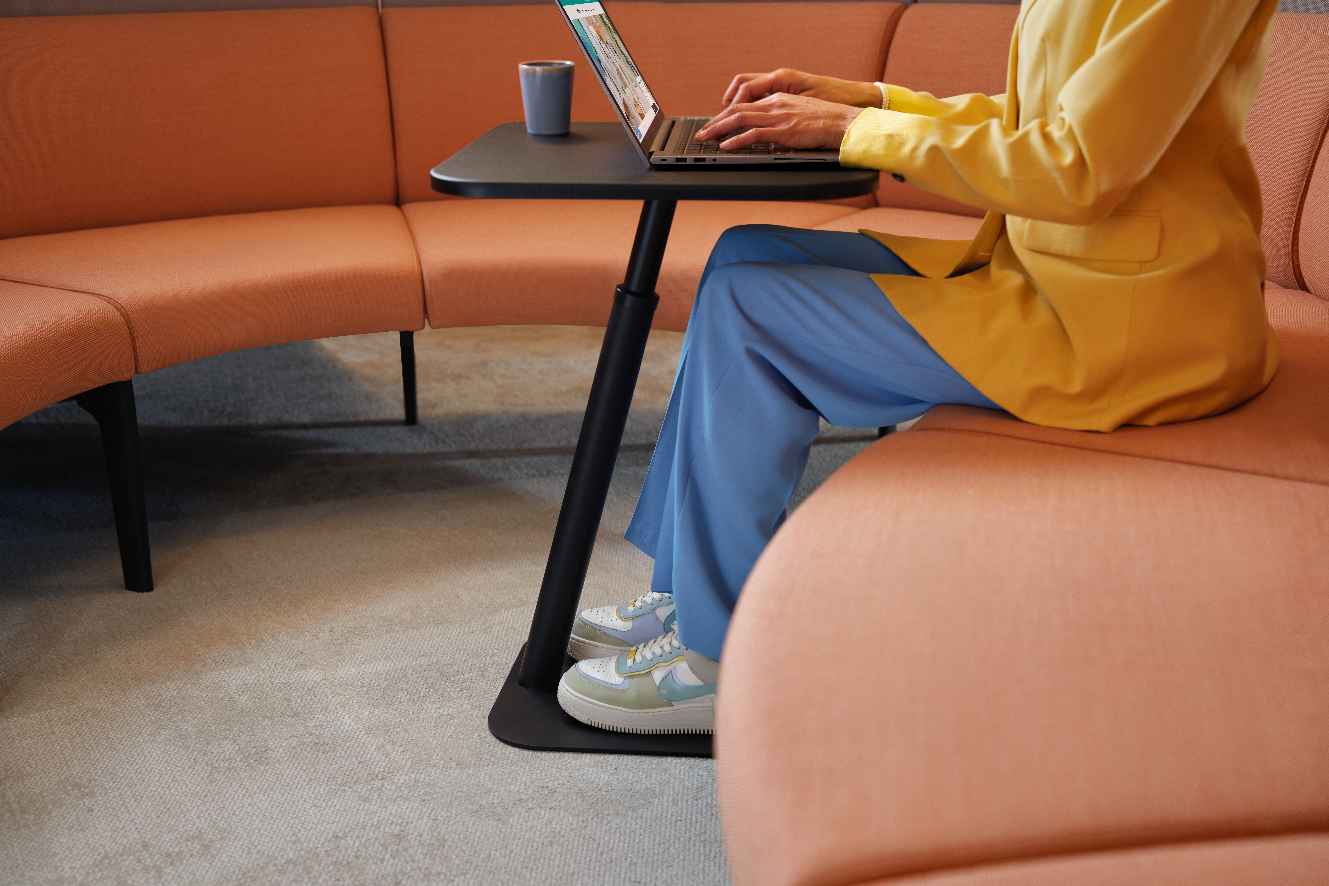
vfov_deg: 28.1
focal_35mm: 48
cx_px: 664
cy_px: 443
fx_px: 1772
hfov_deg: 41.1
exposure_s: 1/125
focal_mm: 48
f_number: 2.8
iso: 400
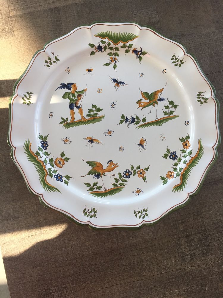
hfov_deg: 48.2
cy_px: 149
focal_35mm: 29
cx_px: 112
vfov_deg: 61.7
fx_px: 249
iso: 32
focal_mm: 4.15
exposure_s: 1/280
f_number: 2.2
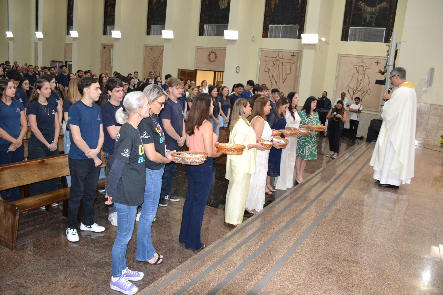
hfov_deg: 67.4
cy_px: 148
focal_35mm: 27
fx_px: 332
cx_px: 222
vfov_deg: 47.9
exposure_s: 1/60
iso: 1800
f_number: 3.5
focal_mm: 18
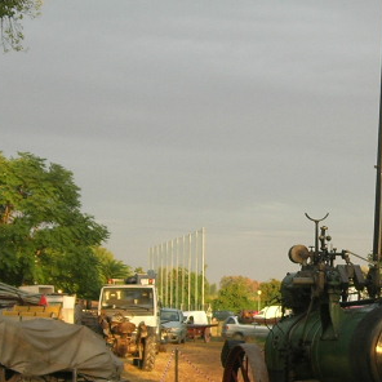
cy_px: 258
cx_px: 395
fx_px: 1448
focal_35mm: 116
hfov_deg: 14.7
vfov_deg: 15.0
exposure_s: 1/106
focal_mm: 7.8
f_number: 2.8
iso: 64
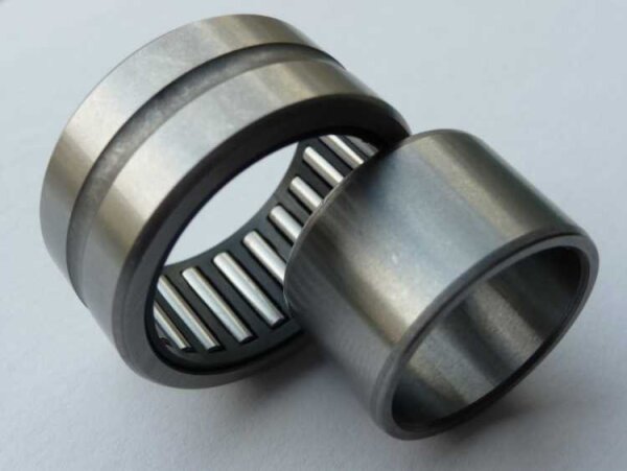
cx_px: 314
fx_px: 906
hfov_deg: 38.2
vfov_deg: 29.1
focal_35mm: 50
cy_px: 236
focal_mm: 8.5
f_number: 4.2
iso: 100
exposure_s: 1/40
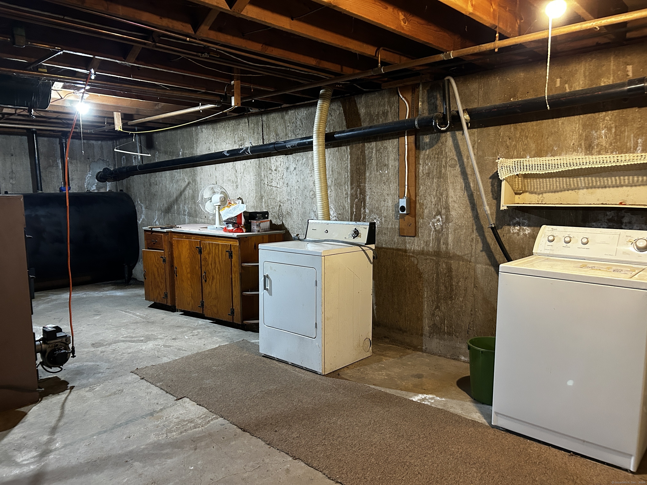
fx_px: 486
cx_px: 324
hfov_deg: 67.3
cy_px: 242
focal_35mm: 26
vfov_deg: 53.1
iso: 400
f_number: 1.5
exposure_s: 1/40
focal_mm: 5.7
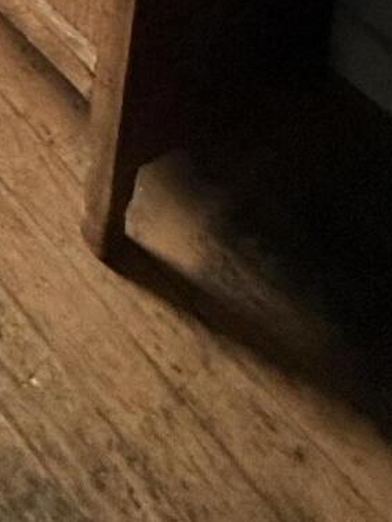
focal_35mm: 74
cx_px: -300
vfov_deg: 14.0
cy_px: -815
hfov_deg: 16.8
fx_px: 1116
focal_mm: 2.22
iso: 320
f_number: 2.2
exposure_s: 1/64
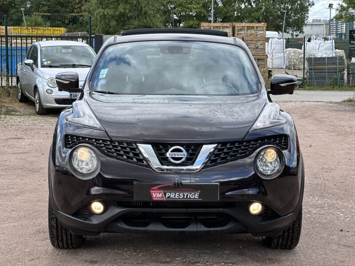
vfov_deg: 19.1
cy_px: 133
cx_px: 178
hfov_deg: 25.3
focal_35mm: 77
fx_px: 790
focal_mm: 9
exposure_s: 1/179
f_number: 2.8
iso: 25
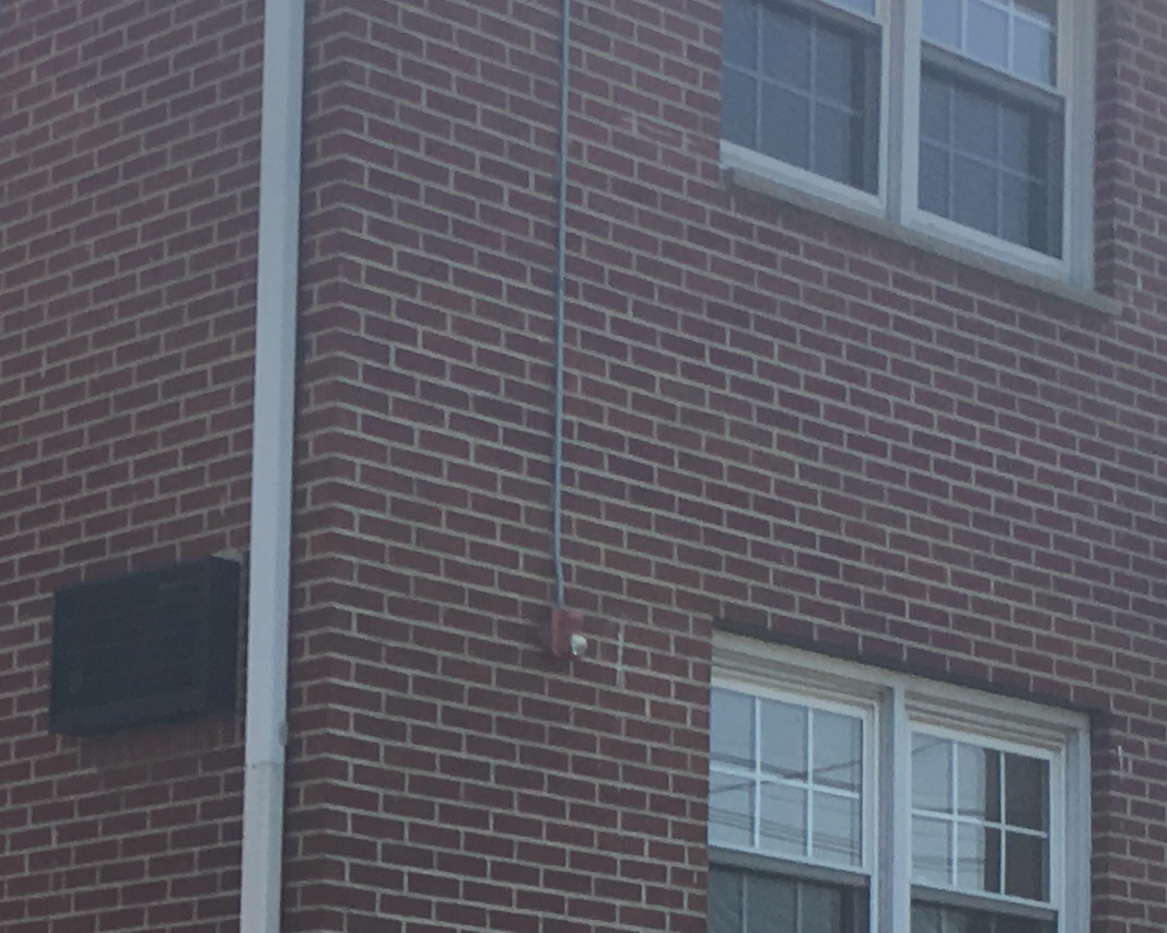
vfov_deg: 14.1
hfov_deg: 17.7
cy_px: 998
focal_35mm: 107
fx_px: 3695
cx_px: 156
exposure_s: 1/1012
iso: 25
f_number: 2.2
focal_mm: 4.15
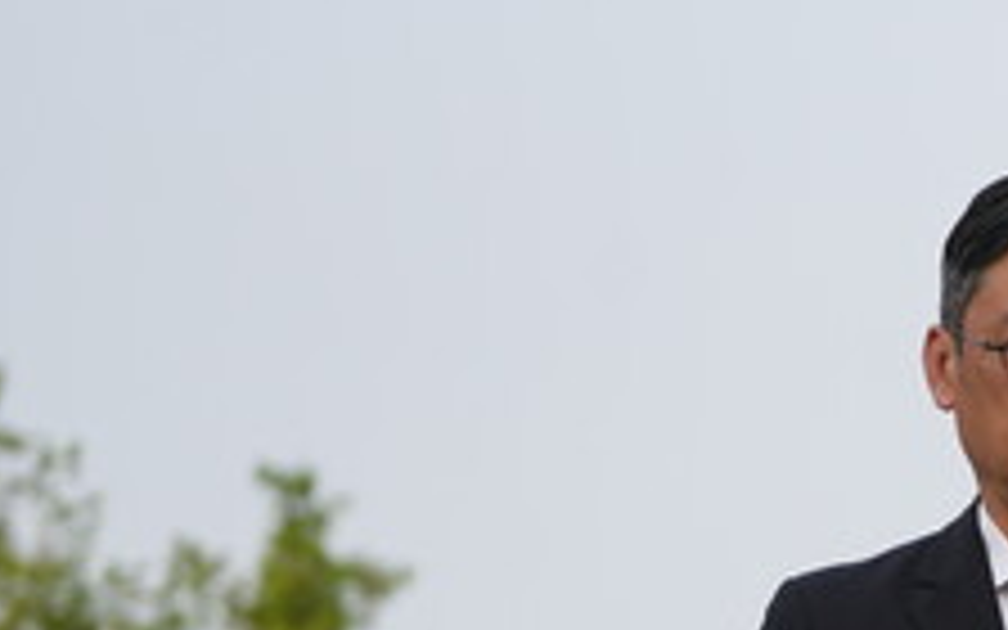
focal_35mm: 558
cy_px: 1138
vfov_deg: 2.3
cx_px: 2124
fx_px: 15329
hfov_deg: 3.7
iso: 100
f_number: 5
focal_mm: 128
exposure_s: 1/250
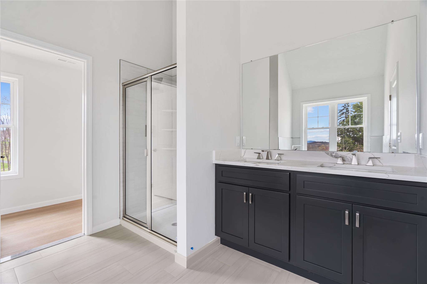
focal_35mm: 16
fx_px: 190
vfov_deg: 73.7
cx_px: 214
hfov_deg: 96.7
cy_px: 142
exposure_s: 1/2
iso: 250
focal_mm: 16
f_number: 8
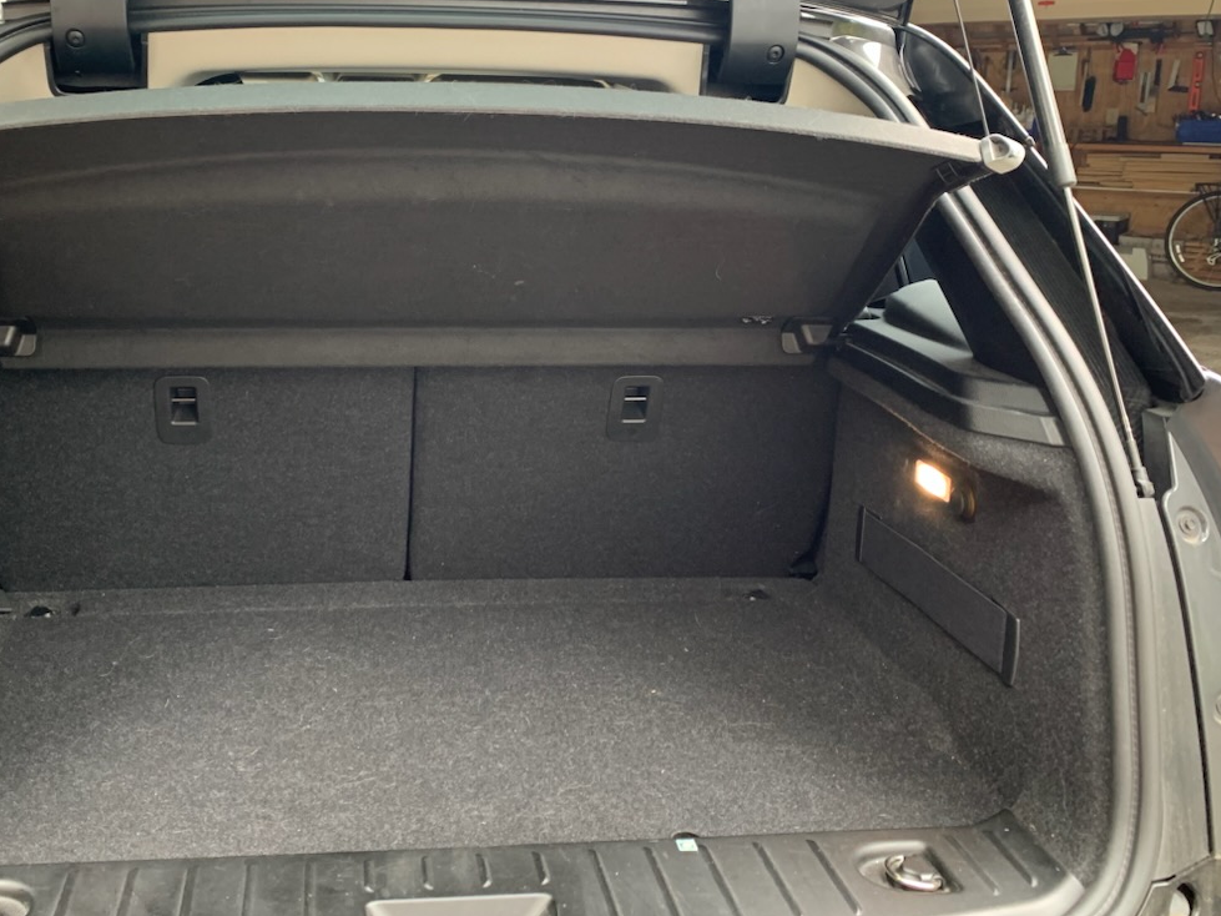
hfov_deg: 53.3
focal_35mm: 34
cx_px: 454
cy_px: 362
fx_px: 1199
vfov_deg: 41.6
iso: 200
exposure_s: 1/60
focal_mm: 4.25
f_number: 1.8
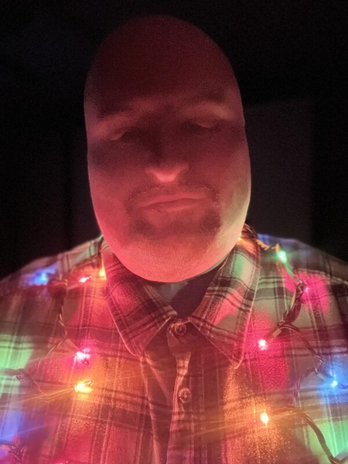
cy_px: 232
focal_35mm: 30
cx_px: 174
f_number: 2.2
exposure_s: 1/15
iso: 1600
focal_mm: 2.71
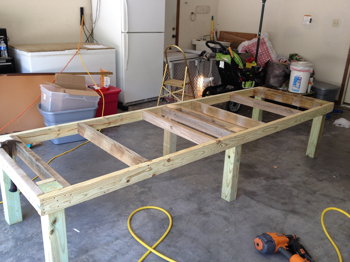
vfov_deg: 40.7
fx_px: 354
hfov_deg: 52.6
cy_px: 131
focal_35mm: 35
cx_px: 175
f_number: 2.4
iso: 80
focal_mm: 4.28
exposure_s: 1/60
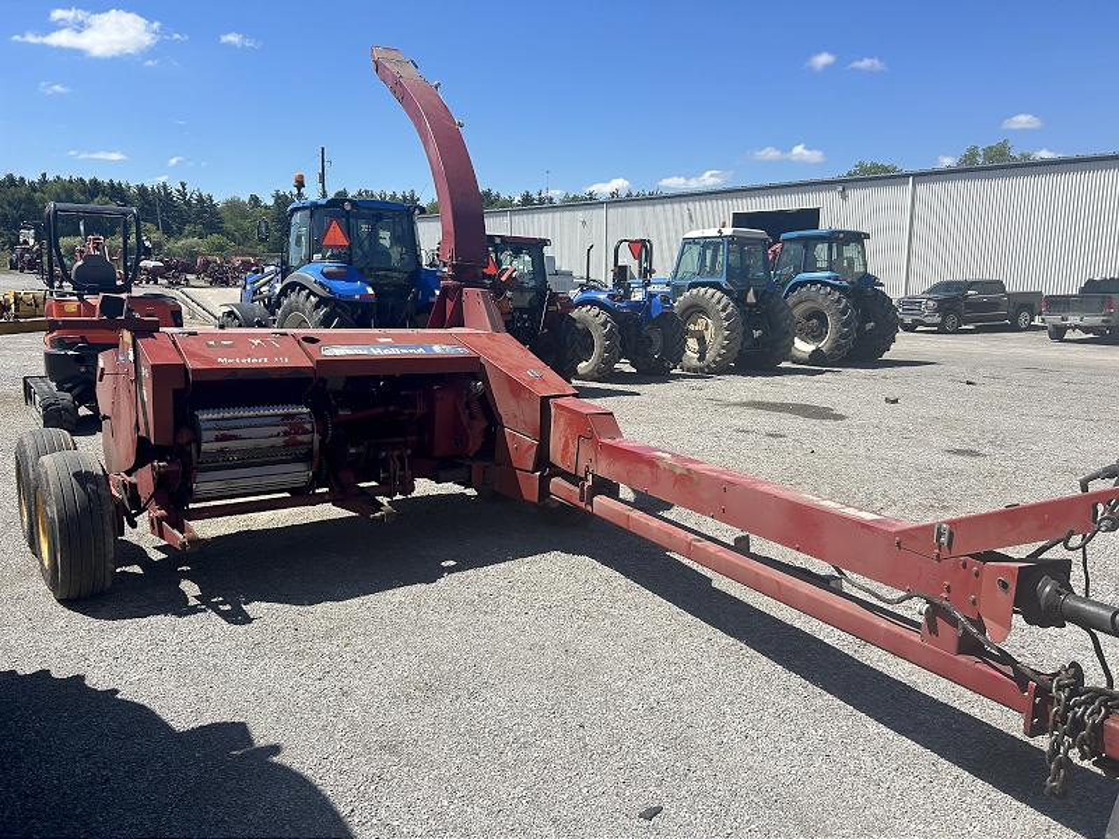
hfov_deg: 67.3
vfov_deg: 53.1
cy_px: 420
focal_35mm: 26
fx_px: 840
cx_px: 560
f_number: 1.5
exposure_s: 1/4630
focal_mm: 5.7
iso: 50
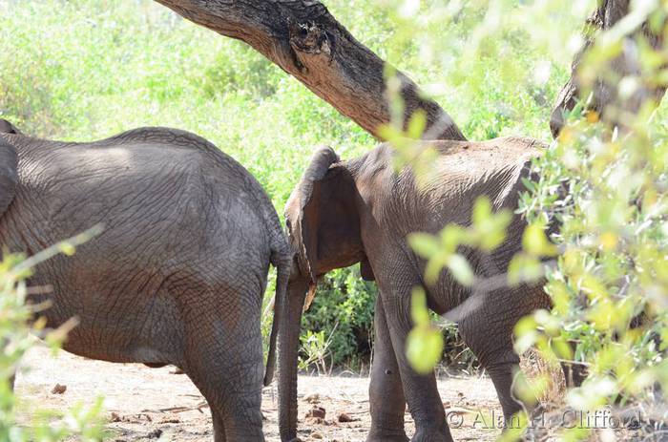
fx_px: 5830
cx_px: 334
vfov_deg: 4.3
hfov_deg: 6.6
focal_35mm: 315
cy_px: 221
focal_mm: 210
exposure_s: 1/400
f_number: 5.3
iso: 800
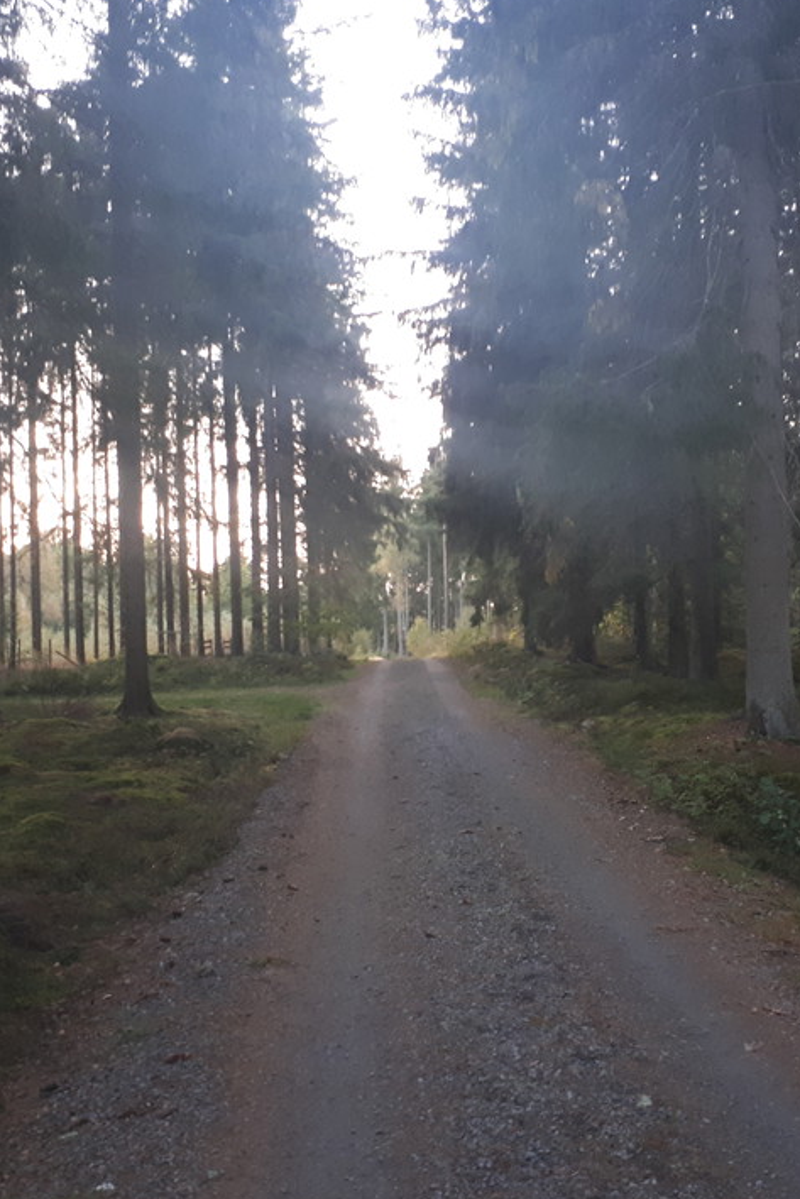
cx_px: 457
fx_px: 1266
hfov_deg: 35.0
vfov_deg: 50.7
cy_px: 597
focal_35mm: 38
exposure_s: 1/20
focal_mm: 3.6
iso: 160
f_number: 1.9
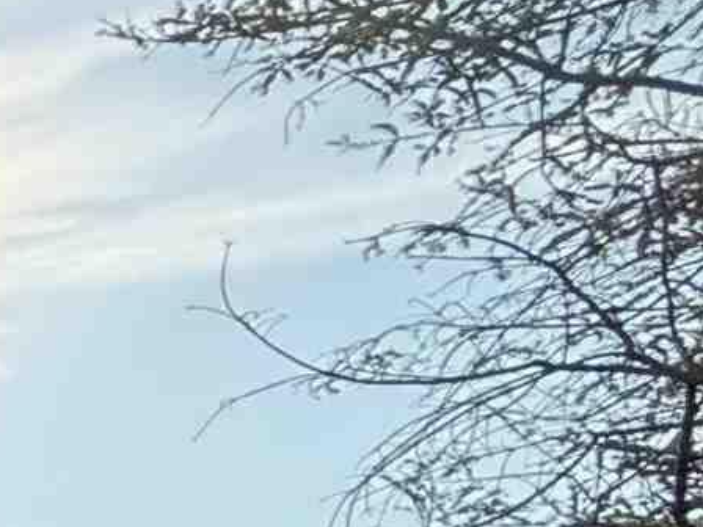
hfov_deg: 11.9
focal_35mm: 96
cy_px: 1136
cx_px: -1324
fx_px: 1950
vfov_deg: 12.9
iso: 50
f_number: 2.2
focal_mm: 2.22
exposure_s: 1/2165
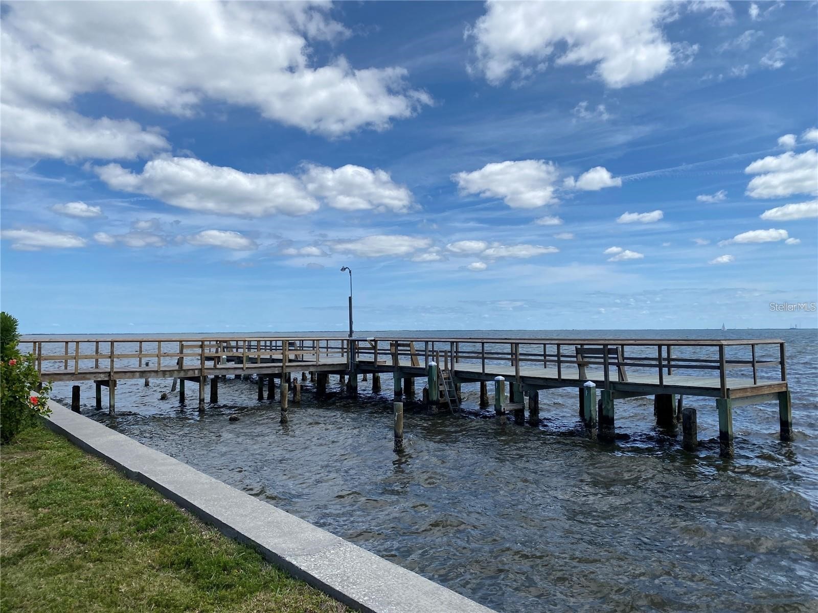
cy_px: 306
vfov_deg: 53.1
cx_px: 409
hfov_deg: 67.3
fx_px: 614
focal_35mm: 26
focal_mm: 4.25
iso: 32
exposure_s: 1/4608
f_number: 1.8
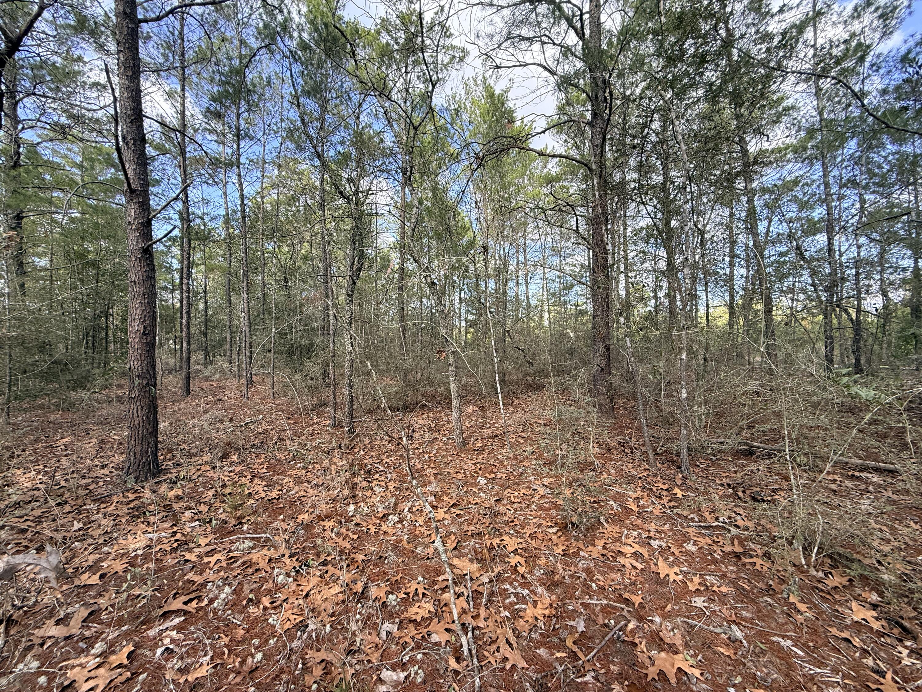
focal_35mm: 14
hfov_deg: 102.1
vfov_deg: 85.7
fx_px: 373
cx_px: 461
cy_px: 346
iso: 64
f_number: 2.2
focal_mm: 2.22
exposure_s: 1/303
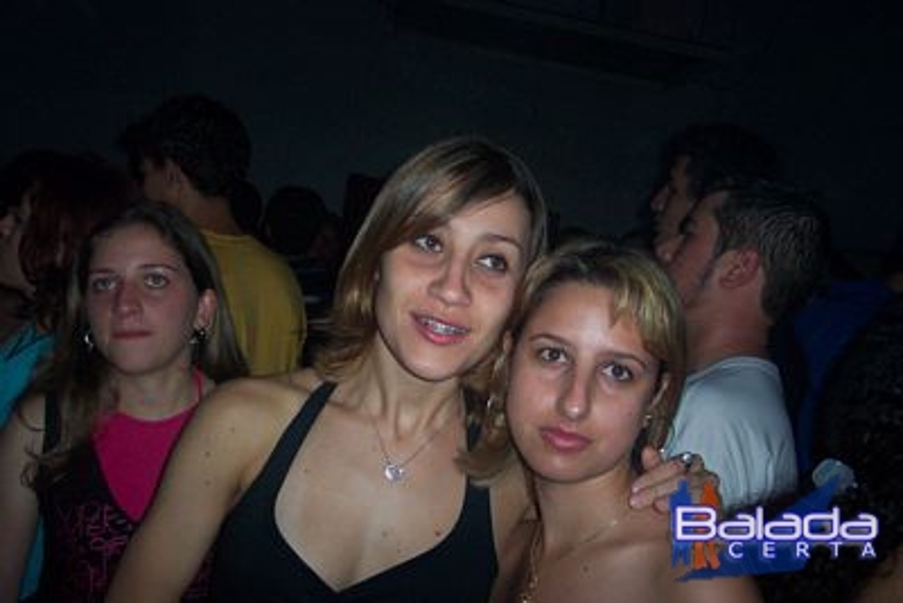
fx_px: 953
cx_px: 452
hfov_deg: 50.7
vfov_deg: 35.1
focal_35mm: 38
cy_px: 302
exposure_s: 1/30
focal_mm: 8
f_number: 2.8
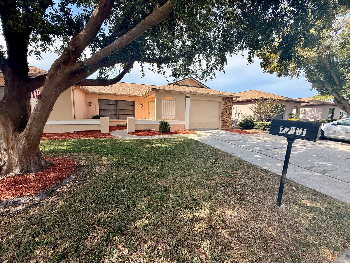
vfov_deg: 85.7
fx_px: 142
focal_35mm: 14
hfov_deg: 102.1
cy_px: 132
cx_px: 175
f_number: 2.2
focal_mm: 2.22
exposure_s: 1/841
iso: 50
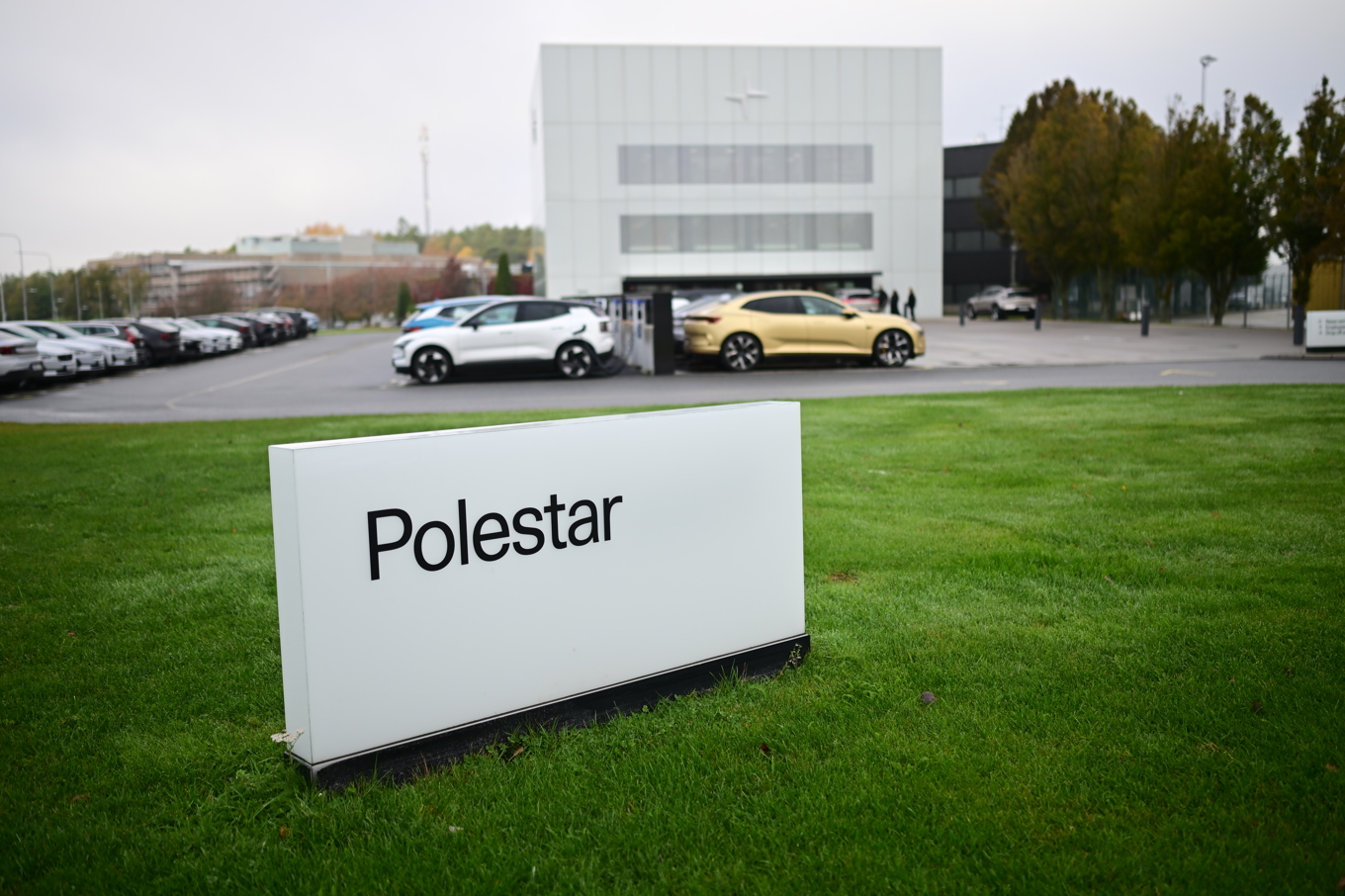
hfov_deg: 54.4
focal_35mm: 35
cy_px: 448
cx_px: 672
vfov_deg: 37.8
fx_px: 1307
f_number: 1.8
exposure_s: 1/2500
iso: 110
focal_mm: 35
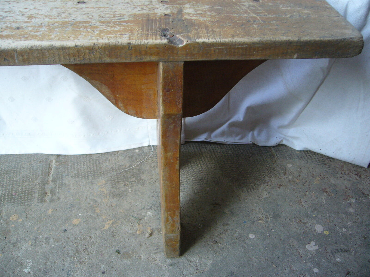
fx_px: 374
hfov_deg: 52.6
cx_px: 185
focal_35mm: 35
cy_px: 138
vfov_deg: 40.7
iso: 100
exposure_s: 1/30
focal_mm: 5.8
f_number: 2.8
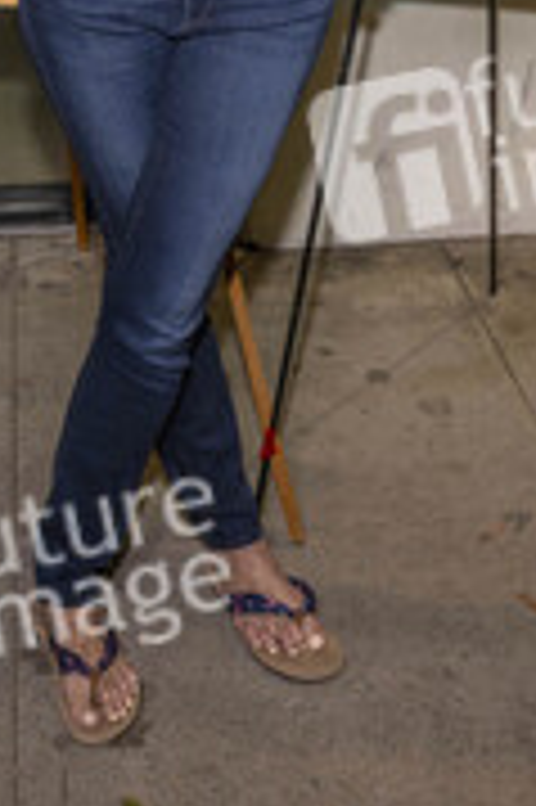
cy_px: -90
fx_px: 1499
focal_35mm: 67
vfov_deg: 27.4
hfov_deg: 20.1
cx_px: 131
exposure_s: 1/200
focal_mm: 30
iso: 800
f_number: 5.6
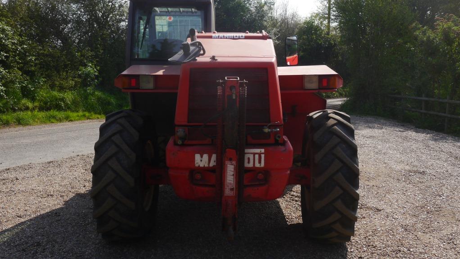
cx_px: 230
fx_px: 427
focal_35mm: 35
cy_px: 100
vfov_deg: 33.6
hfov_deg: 56.6
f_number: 7.1
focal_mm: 16
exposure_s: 1/400
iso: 160
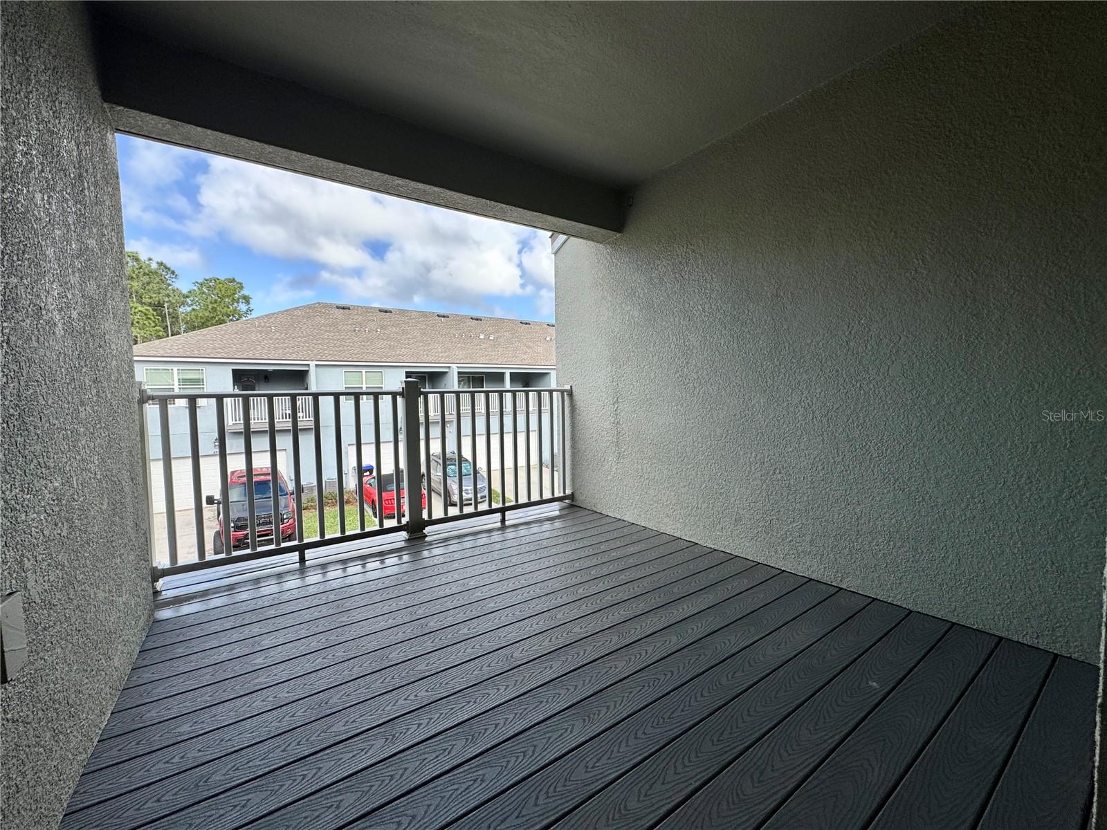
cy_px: 415
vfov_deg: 85.7
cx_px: 554
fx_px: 448
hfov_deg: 102.1
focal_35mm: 14
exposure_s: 1/734
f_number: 2.2
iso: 40
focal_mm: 2.22
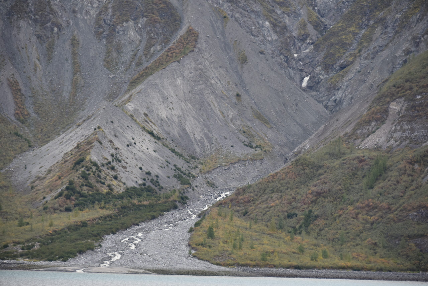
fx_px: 1784
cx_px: 214
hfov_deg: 13.7
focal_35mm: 150
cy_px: 143
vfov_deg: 9.2
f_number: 5.6
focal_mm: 150
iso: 450
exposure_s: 1/320
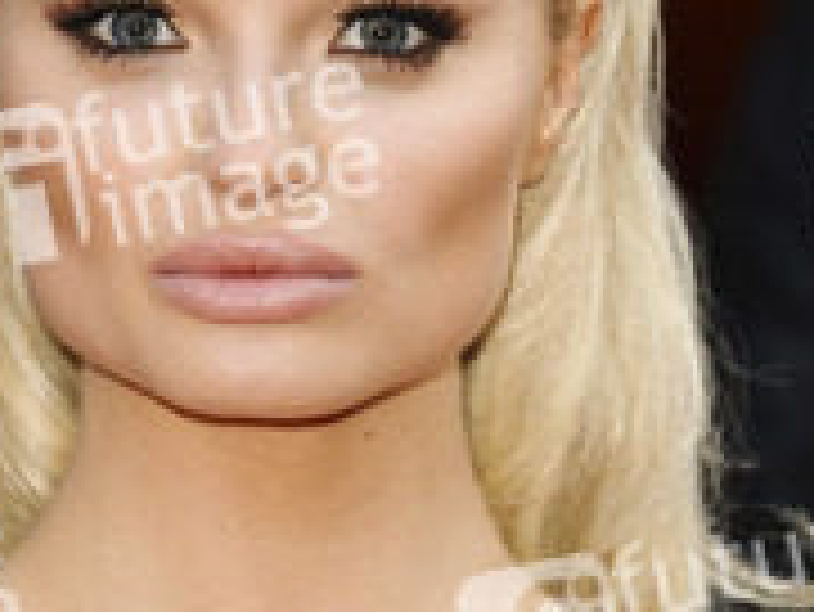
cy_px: 396
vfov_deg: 4.4
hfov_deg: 5.9
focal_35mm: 335
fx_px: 7884
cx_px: 281
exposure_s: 1/200
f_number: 4.5
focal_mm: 105
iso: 320
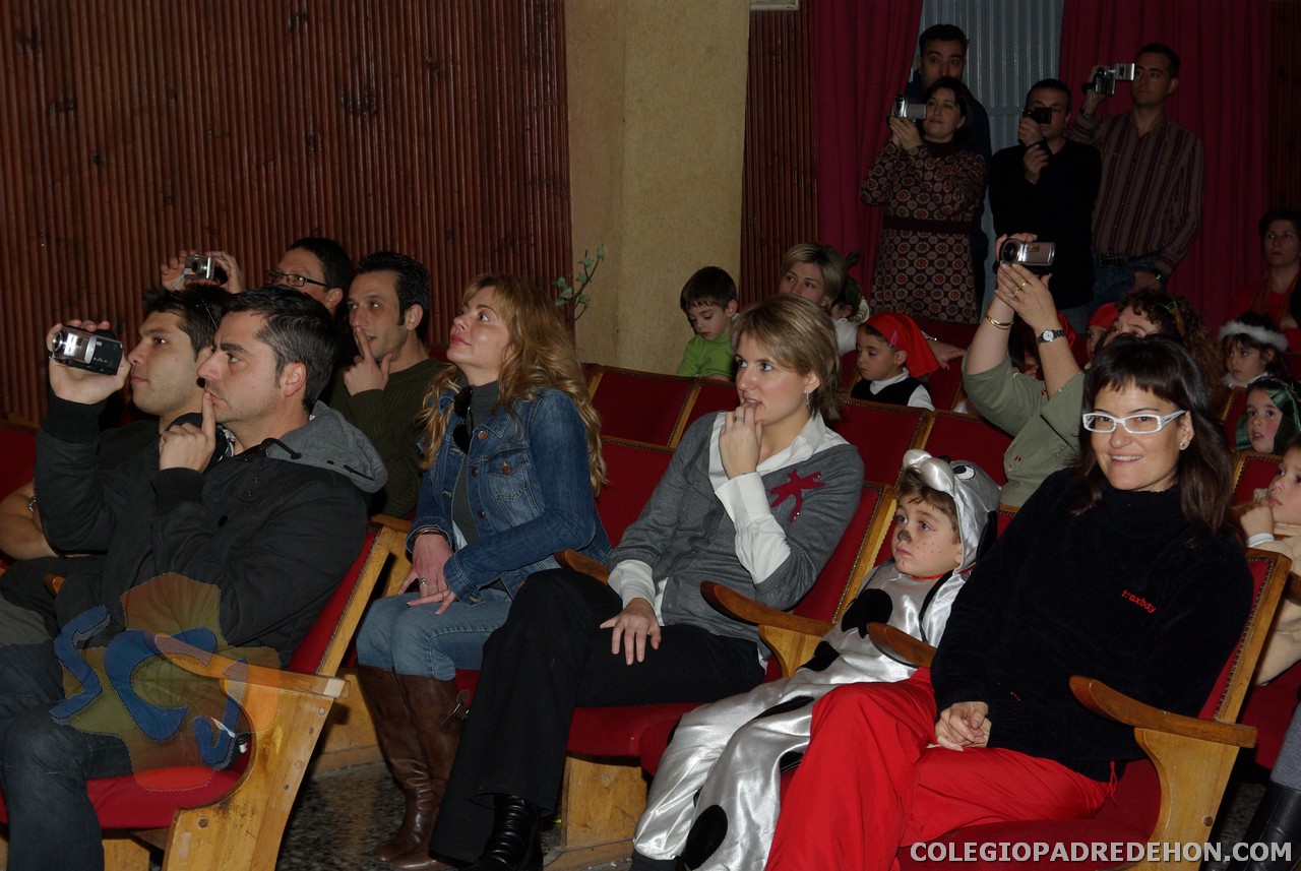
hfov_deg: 29.8
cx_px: 650
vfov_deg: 20.2
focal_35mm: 68
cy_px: 436
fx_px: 2442
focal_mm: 45
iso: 400
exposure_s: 1/60
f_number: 5.6
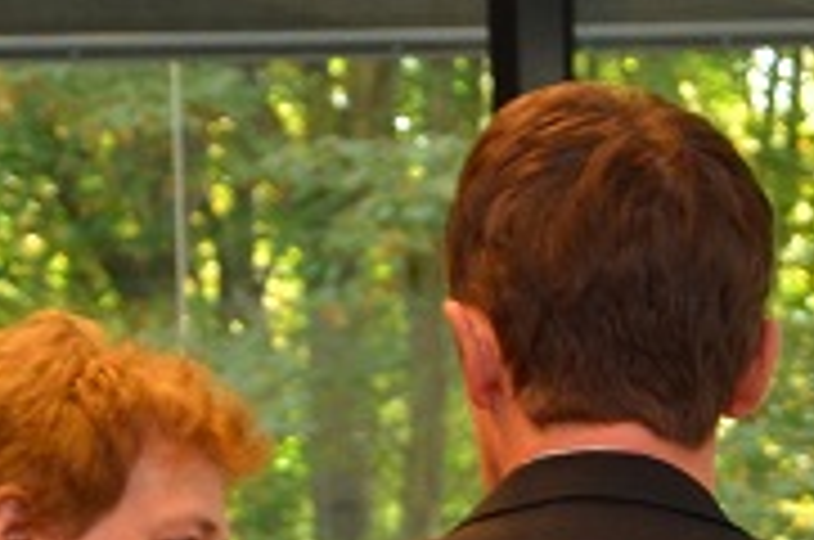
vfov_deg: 5.1
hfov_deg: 7.5
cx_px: 1853
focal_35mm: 261
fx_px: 5891
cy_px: 1141
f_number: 4.2
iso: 500
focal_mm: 32
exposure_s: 1/60
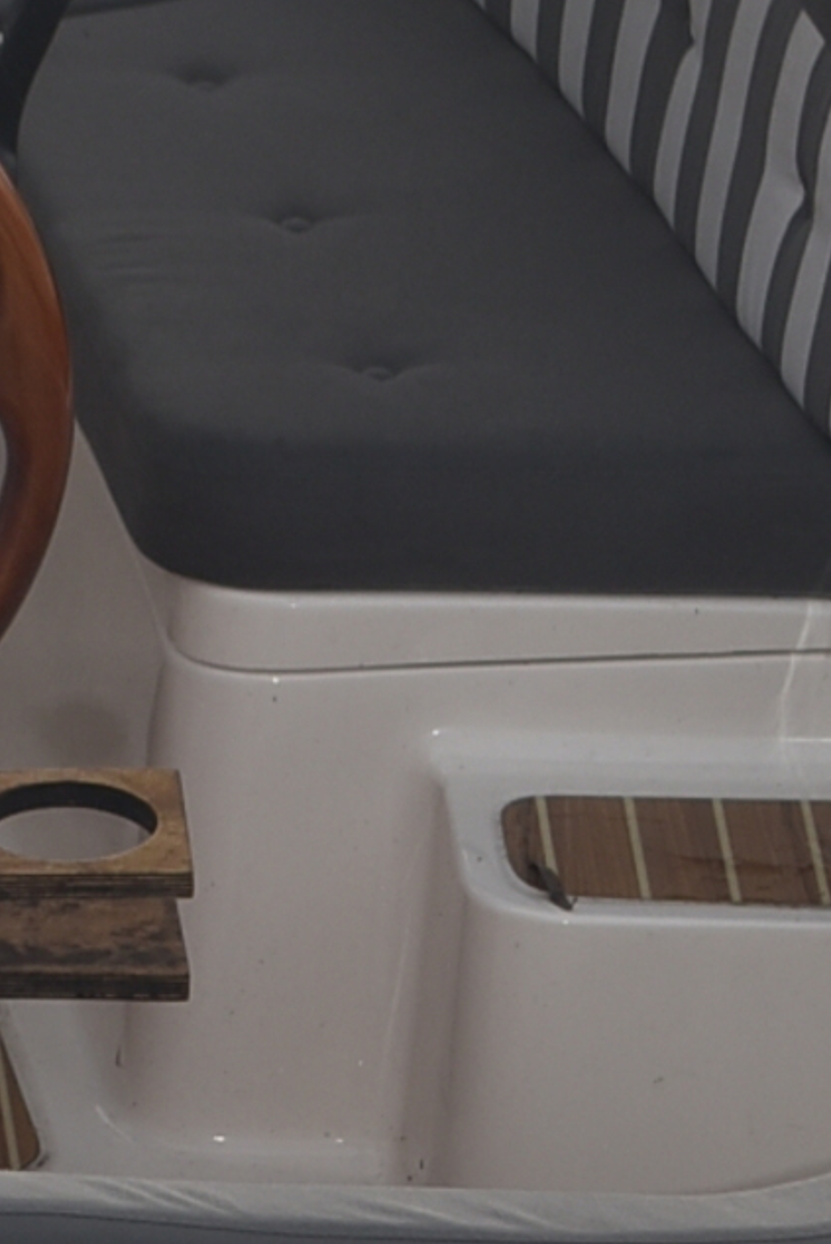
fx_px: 10714
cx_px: -464
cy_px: 1161
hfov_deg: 4.4
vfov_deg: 6.6
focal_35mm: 310
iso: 100
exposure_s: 1/125
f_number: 5.6
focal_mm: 35
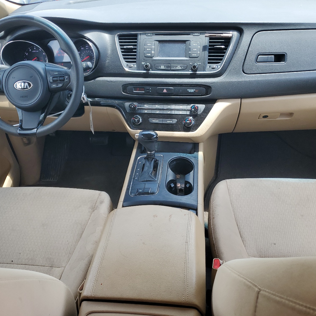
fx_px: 320
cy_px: 159
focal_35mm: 31
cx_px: 152
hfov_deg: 52.5
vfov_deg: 52.5
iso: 50
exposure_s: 1/263
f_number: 1.5
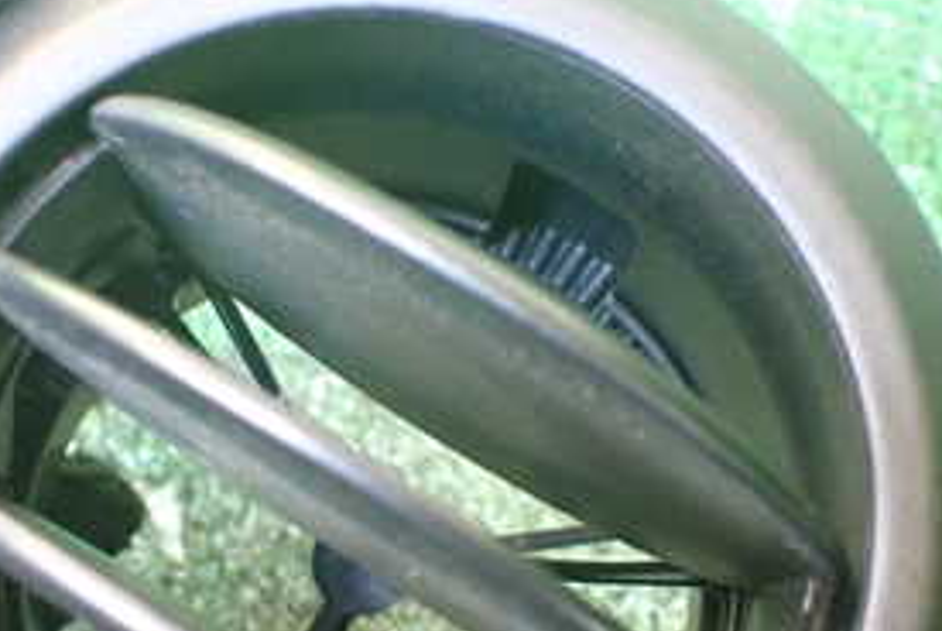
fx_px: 1781
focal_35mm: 68
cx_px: 356
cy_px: 497
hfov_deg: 29.5
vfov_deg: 19.9
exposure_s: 1/40
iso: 800
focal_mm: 5.4
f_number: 2.3
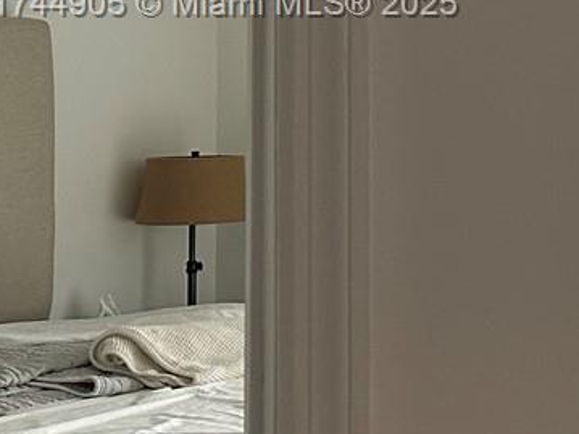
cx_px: 1232
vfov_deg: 13.6
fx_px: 1789
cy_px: 6
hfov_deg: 14.5
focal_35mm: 107
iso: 200
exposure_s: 1/60
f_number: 1.78
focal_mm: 6.86
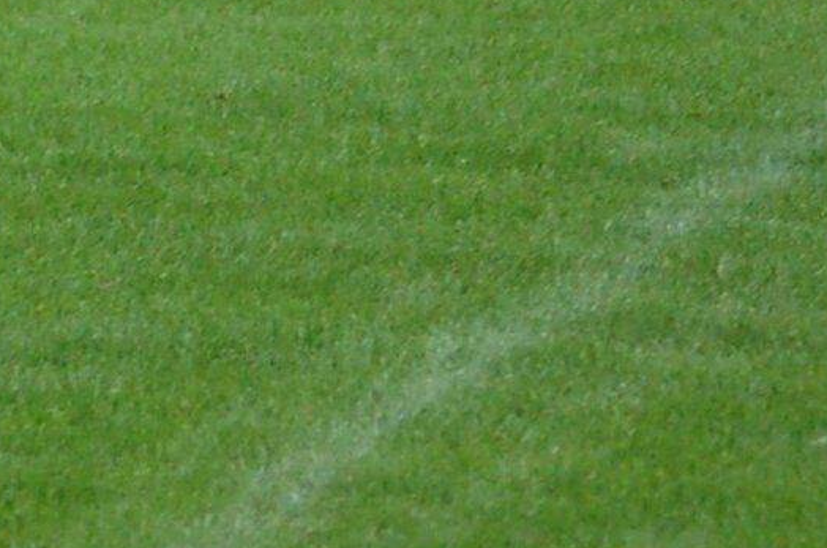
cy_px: -308
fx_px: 13710
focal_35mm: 598
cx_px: -502
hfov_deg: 3.4
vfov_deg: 2.3
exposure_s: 1/500
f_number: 4.2
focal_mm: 95
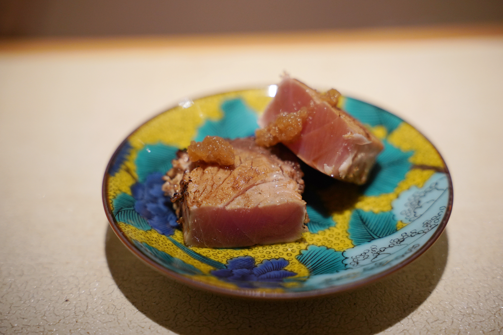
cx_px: 252
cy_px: 168
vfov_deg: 18.2
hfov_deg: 27.0
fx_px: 1048
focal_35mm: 75
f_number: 4
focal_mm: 75
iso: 1600
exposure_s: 1/80
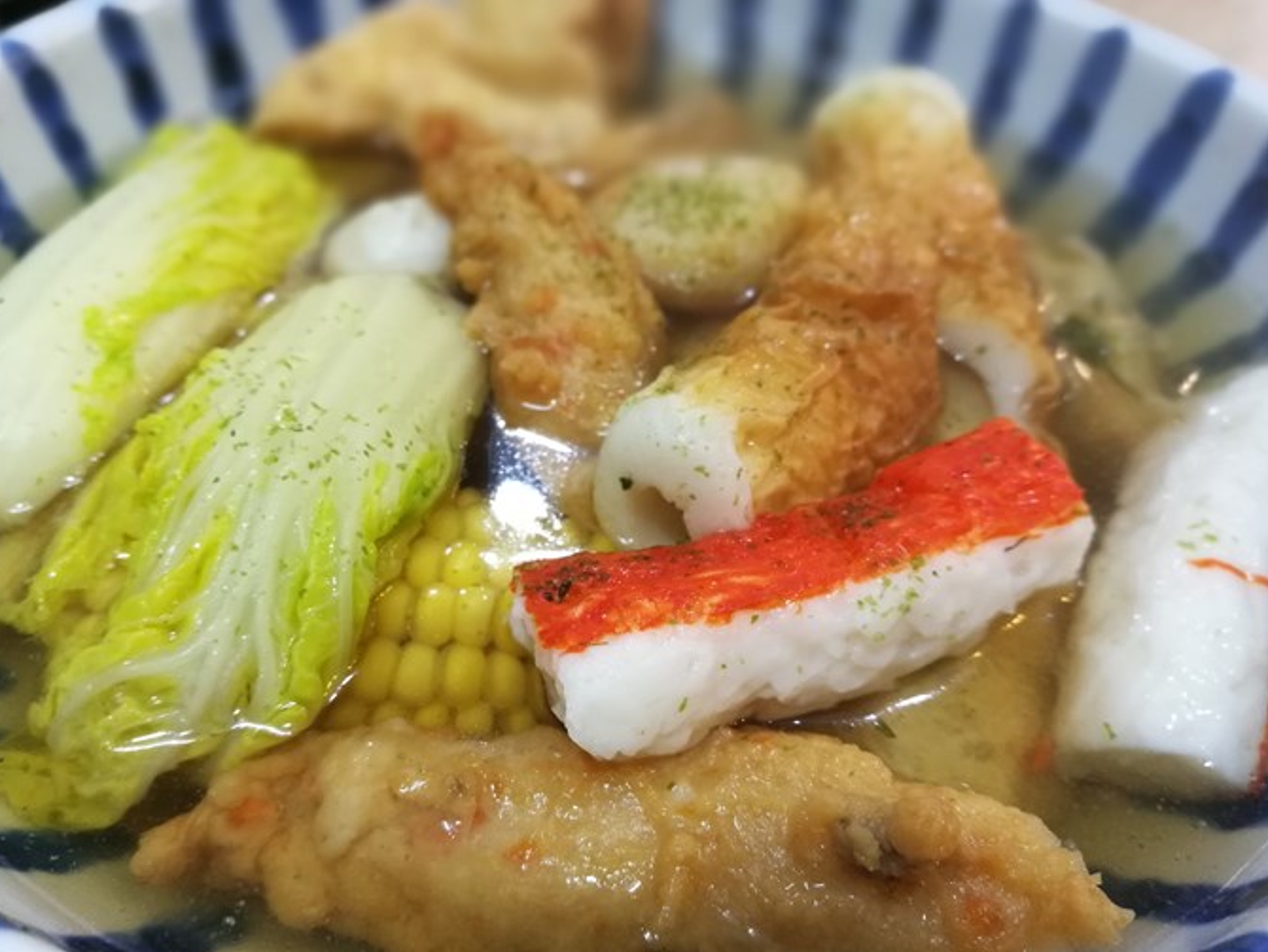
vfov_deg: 48.2
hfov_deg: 61.6
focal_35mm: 29
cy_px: 509
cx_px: 596
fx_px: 1063
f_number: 4
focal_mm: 4.5
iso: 320
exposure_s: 1/30
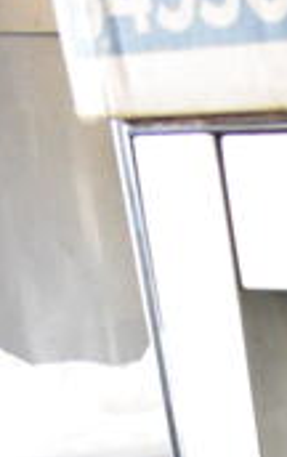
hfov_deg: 8.1
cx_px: 739
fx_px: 1821
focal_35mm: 146
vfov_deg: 11.7
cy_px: 1093
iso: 6400
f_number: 5.6
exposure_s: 1/125
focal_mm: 18
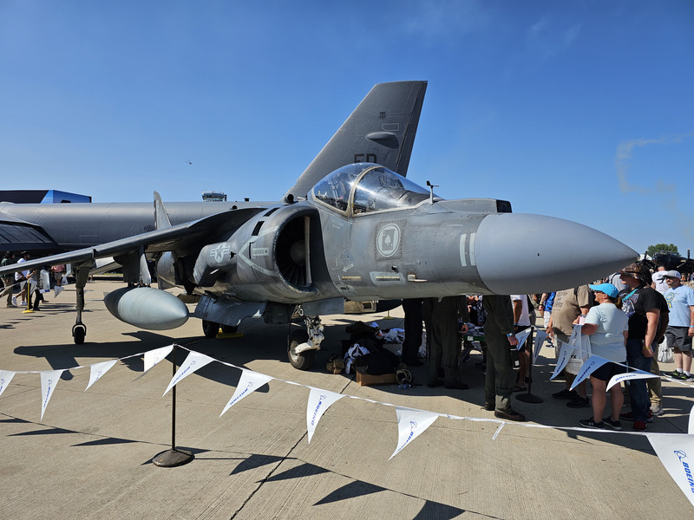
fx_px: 461
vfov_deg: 58.9
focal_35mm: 23
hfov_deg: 73.9
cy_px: 260
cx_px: 347
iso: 10
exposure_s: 1/1195
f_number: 1.7
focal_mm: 6.3
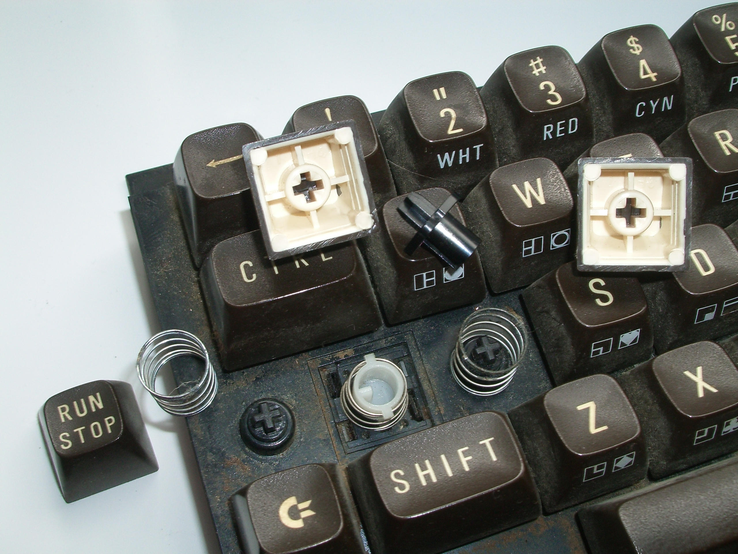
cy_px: 277
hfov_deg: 38.9
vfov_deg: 29.7
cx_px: 369
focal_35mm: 49
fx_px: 1045
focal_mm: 8.2
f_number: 5
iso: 80
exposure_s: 1/60
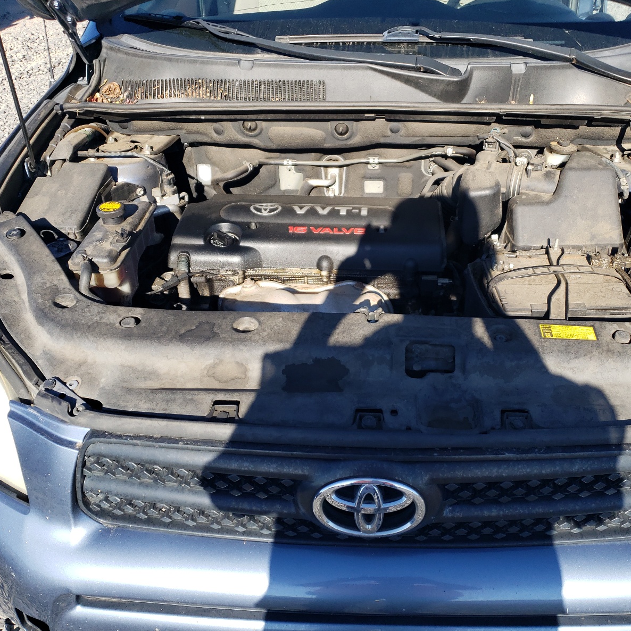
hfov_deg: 52.5
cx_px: 345
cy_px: 318
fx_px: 639
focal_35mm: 31
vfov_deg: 52.5
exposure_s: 1/1111
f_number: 1.5
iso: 50
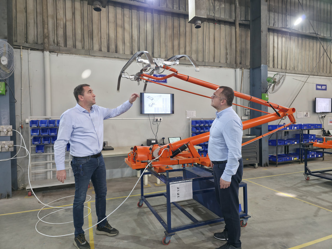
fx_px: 221
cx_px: 166
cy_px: 124
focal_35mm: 23
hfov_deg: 73.9
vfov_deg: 58.9
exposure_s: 1/50
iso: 250
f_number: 1.7
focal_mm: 6.3
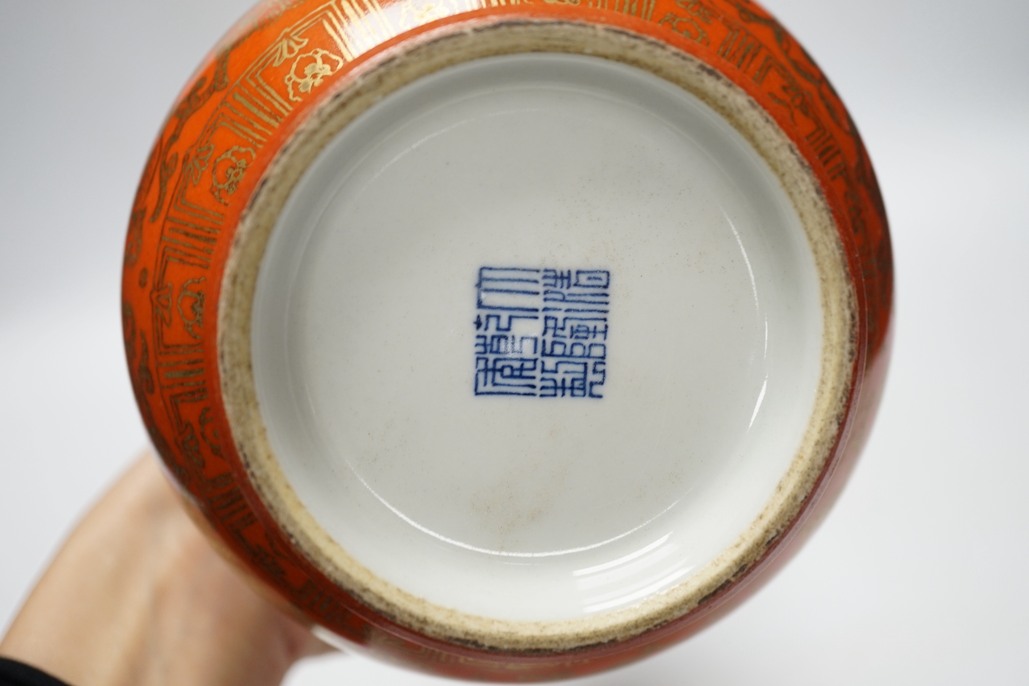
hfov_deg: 43.6
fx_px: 1286
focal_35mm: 45
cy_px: 343
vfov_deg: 29.9
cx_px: 514
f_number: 3.5
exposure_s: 1/60
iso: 320
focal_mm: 30
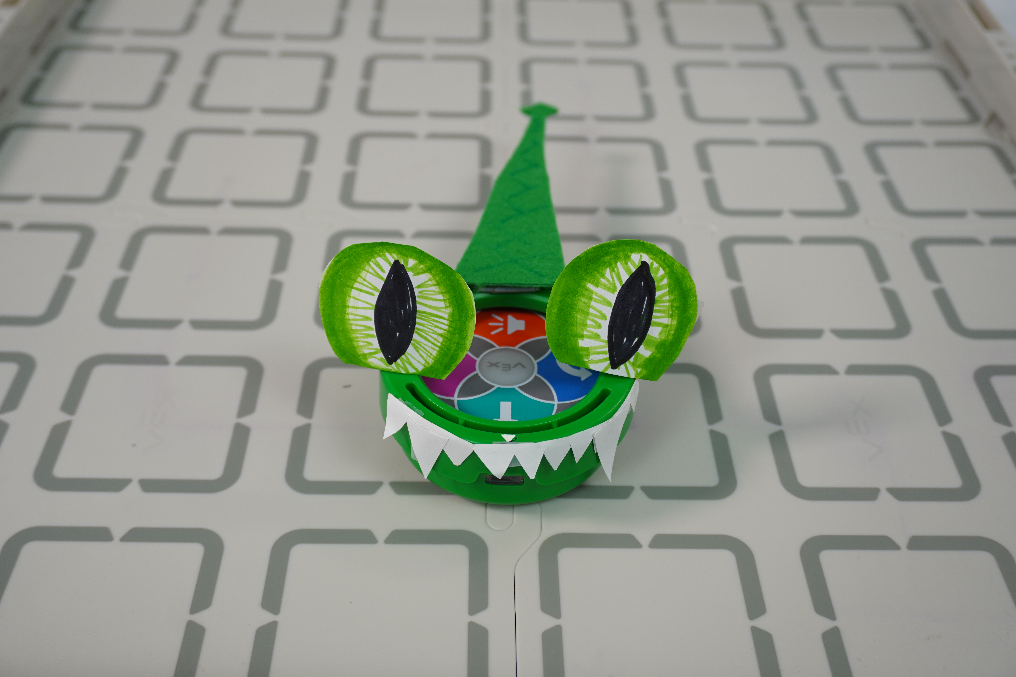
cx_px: 508
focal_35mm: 38
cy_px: 338
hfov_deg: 51.3
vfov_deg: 35.5
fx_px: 1058
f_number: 4.5
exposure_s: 1/40
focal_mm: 25
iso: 100
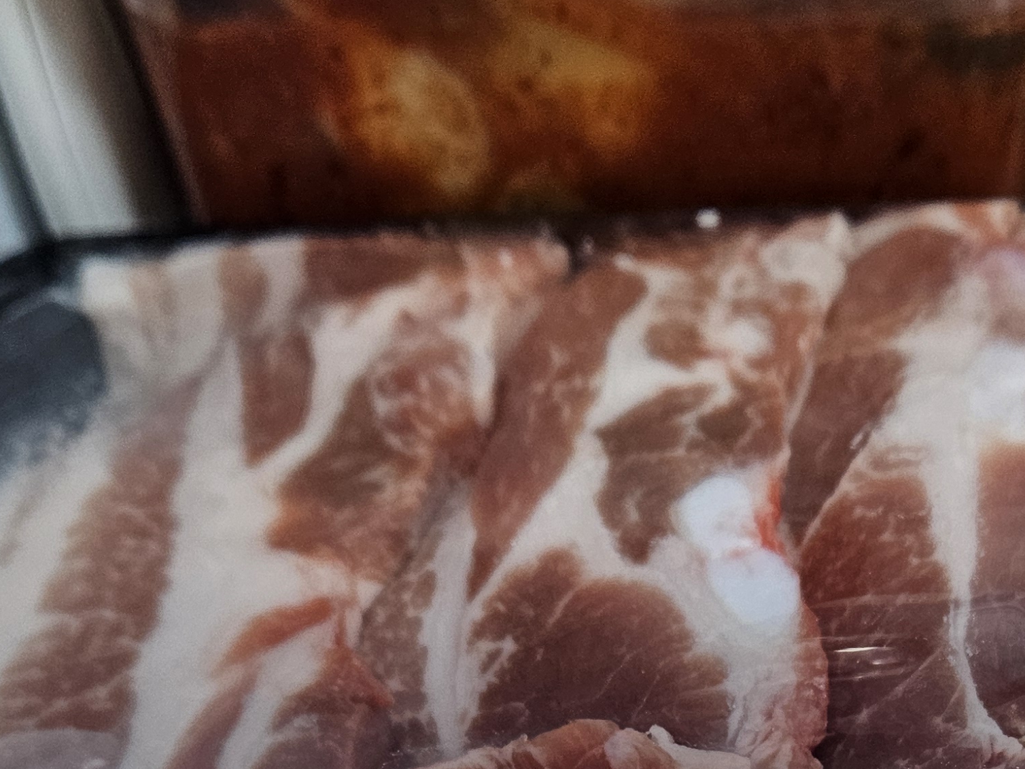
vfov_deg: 22.0
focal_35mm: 61
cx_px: 703
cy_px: 948
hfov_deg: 31.4
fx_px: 1806
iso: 200
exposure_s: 1/120
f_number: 1.8
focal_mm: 5.4
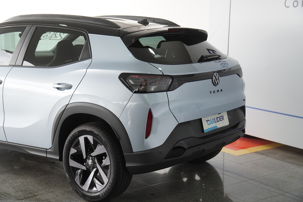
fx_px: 518
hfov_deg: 32.6
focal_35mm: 62
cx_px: 152
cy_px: 101
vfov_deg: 22.1
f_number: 4
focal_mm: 41
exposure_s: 1/80
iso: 250
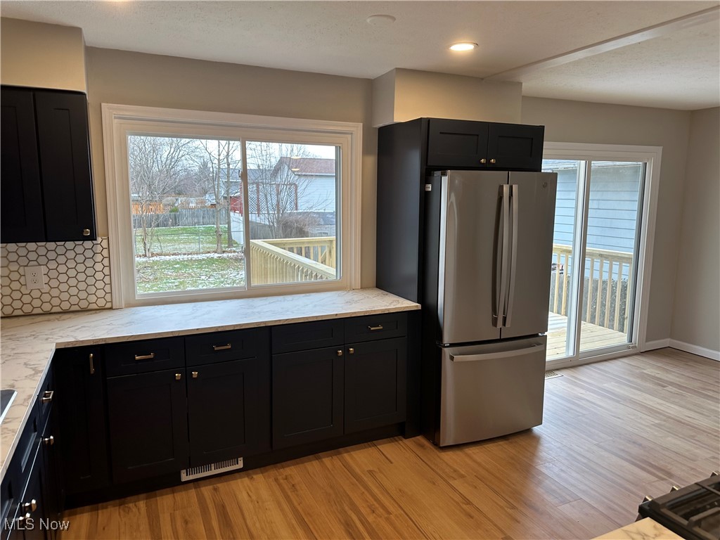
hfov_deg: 71.6
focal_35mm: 24
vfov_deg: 56.8
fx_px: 499
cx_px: 360
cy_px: 270
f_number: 1.78
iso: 64
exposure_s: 1/120
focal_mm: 6.86
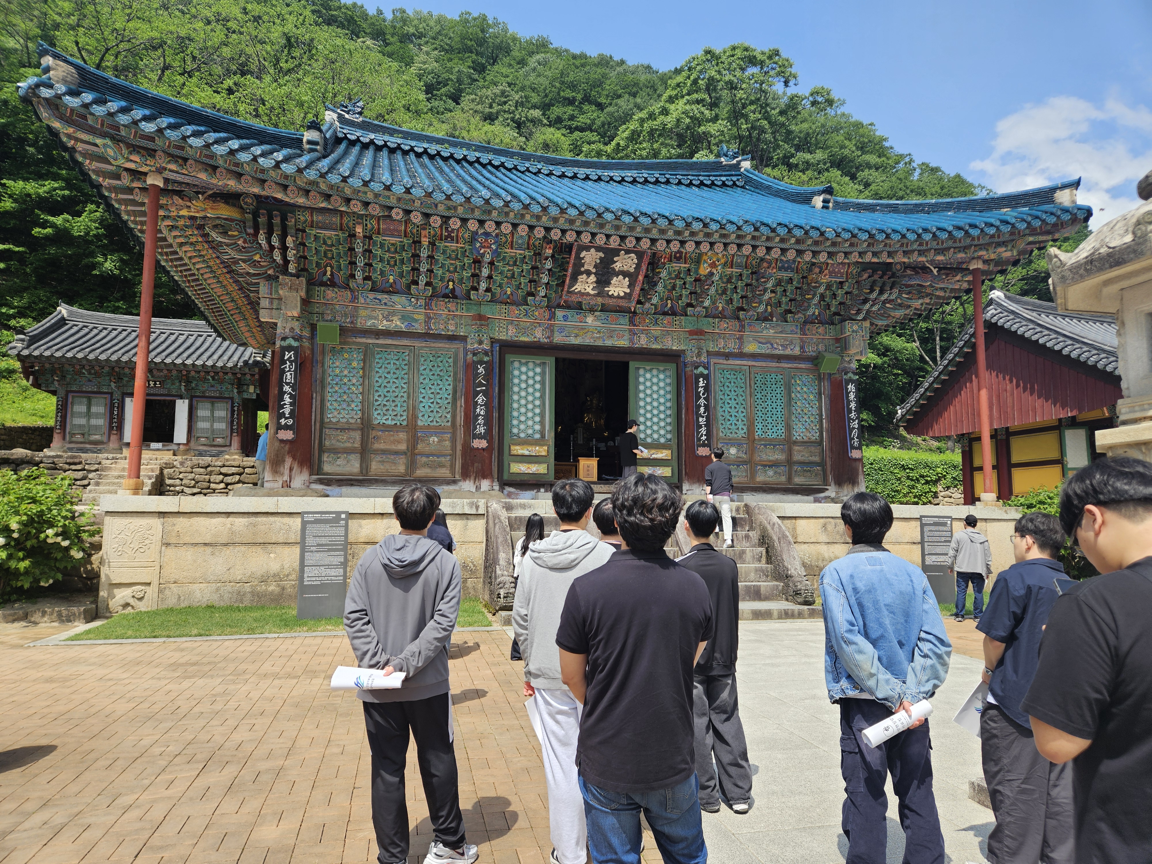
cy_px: 432
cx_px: 576
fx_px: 765
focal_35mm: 23
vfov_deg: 58.9
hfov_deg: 73.9
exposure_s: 1/1242
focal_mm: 5.4
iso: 25
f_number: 1.8
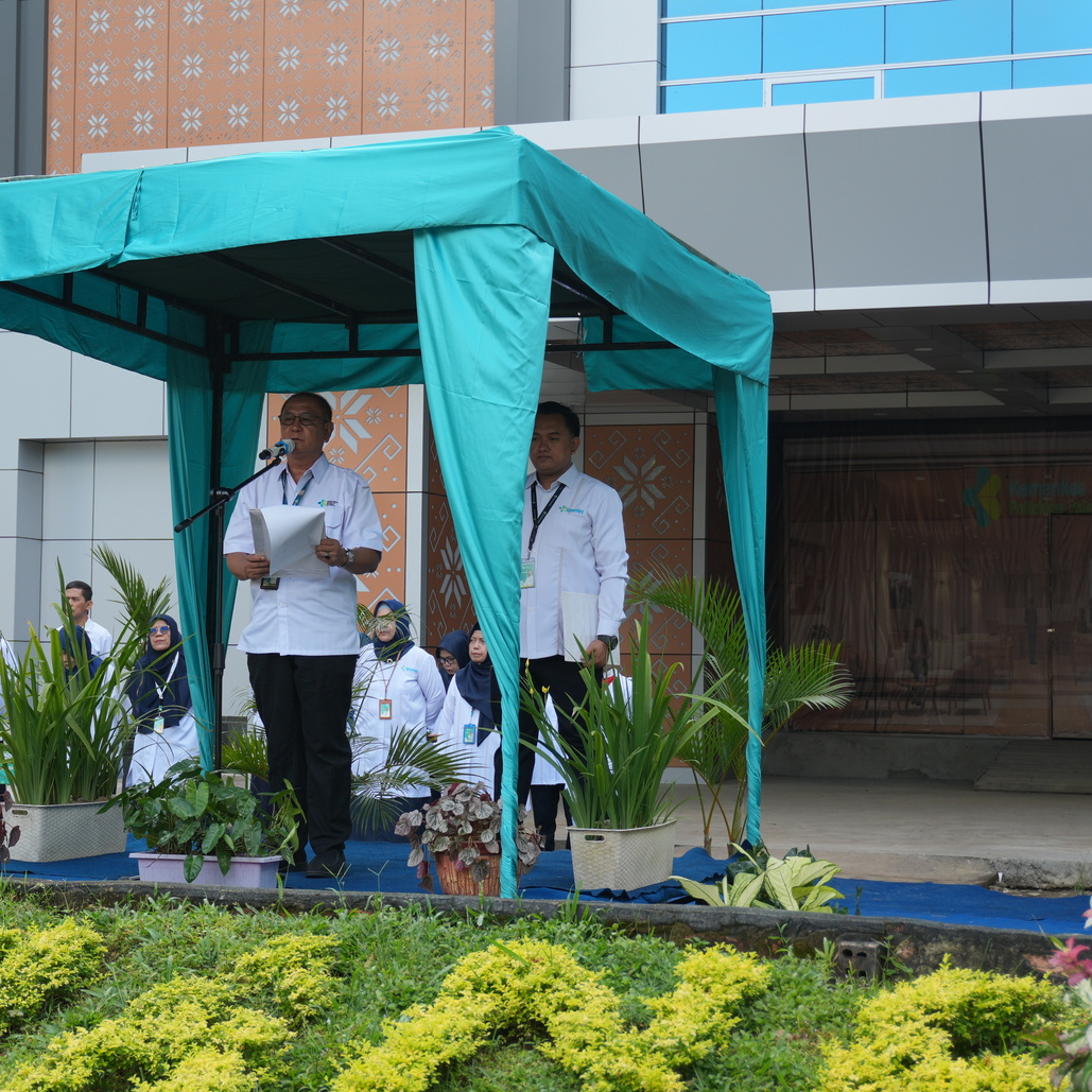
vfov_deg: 22.0
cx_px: 293
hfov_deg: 21.9
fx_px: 2807
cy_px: 547
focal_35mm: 79
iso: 100
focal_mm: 41
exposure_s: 1/100
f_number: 5.6
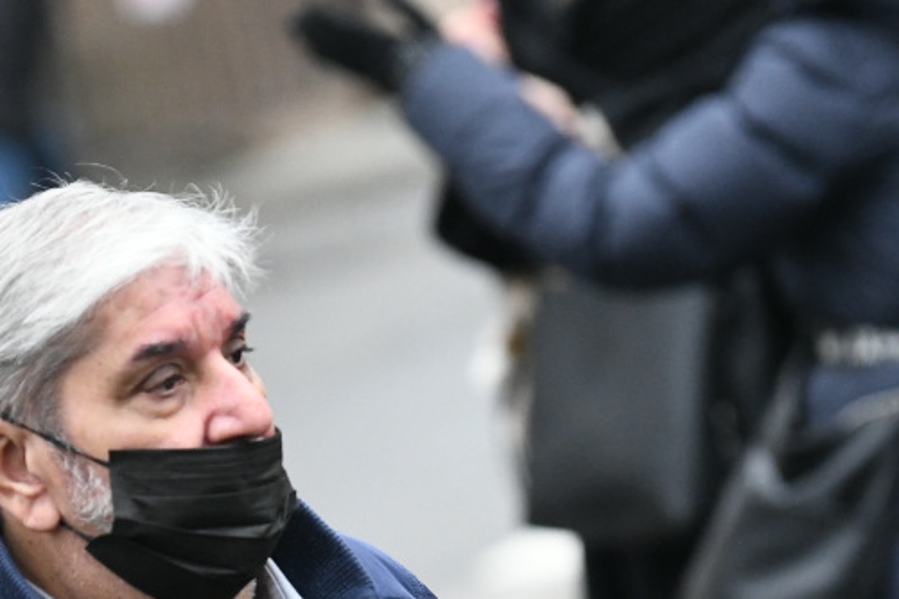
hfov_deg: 4.3
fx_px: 12111
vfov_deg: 2.8
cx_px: 257
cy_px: 692
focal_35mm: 485
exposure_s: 1/1250
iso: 3200
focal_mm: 150
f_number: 2.8
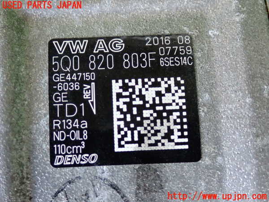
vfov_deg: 18.0
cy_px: 101
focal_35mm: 82
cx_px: 134
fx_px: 637
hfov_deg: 23.8
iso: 800
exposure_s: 1/40
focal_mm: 14.62
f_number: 4.3
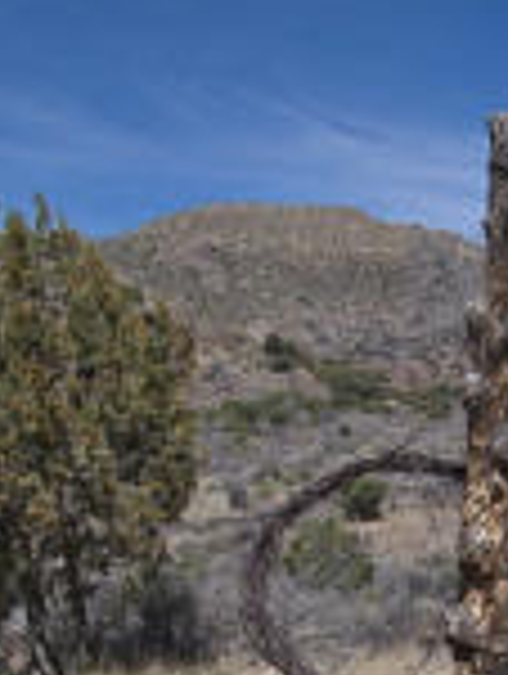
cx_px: 566
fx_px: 1483
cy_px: 763
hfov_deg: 18.6
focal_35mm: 76
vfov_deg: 23.8
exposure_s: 1/640
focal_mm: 15
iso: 200
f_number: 9
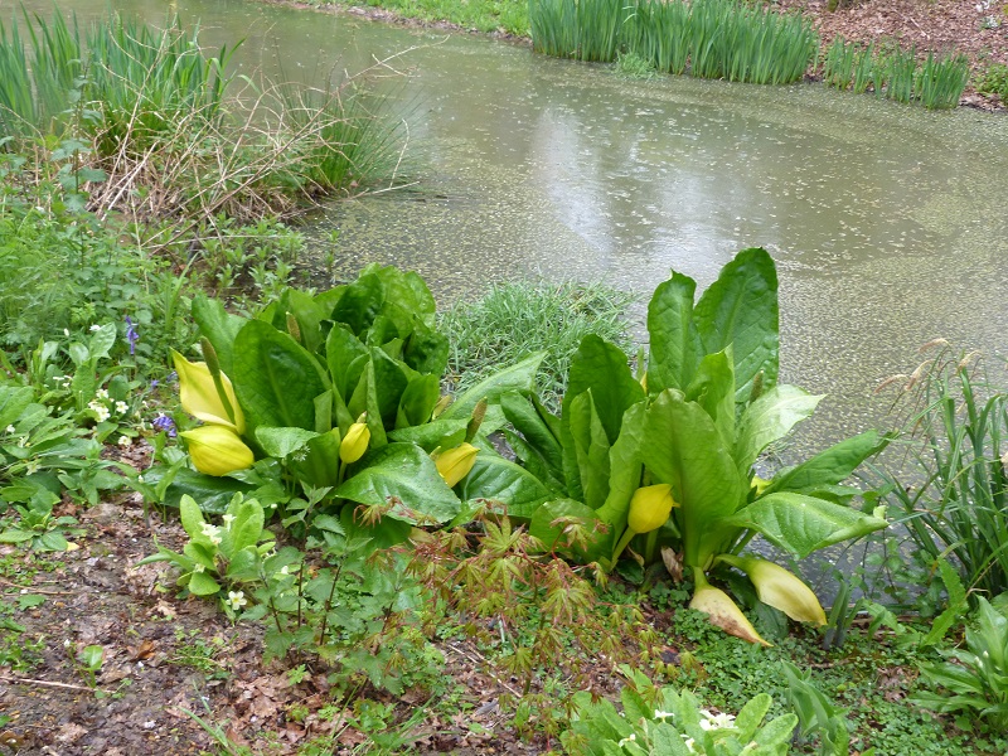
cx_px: 504
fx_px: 932
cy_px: 378
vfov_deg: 44.2
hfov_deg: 56.8
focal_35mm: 32
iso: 200
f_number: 3
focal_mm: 5.7
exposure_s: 1/60
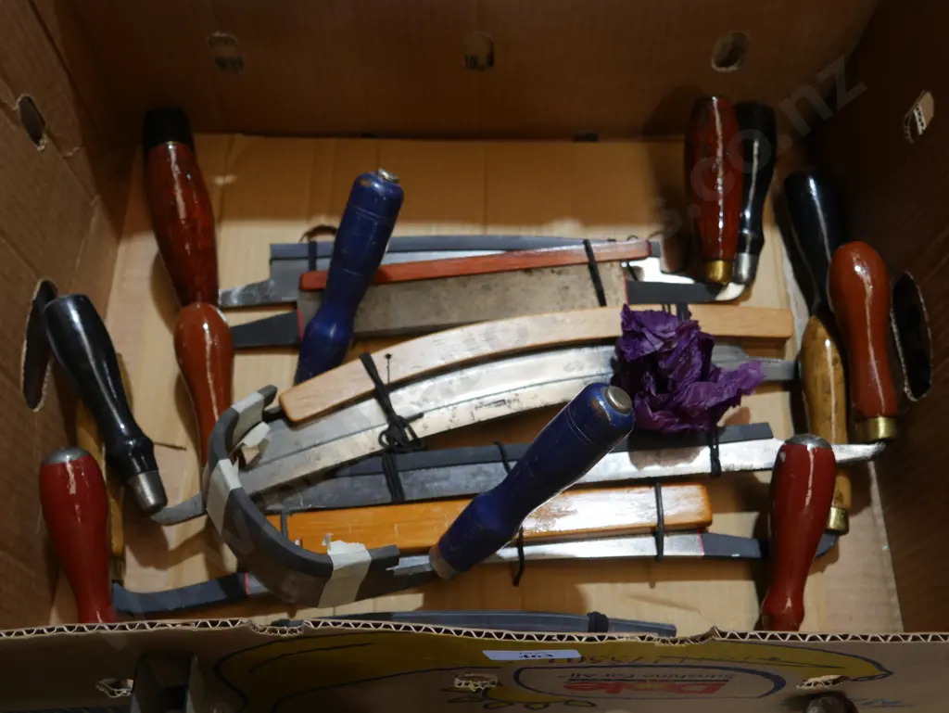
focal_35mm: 38
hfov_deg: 49.0
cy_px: 356
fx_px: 1042
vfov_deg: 37.8
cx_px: 474
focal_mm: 19
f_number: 4.1
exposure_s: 1/60
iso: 200
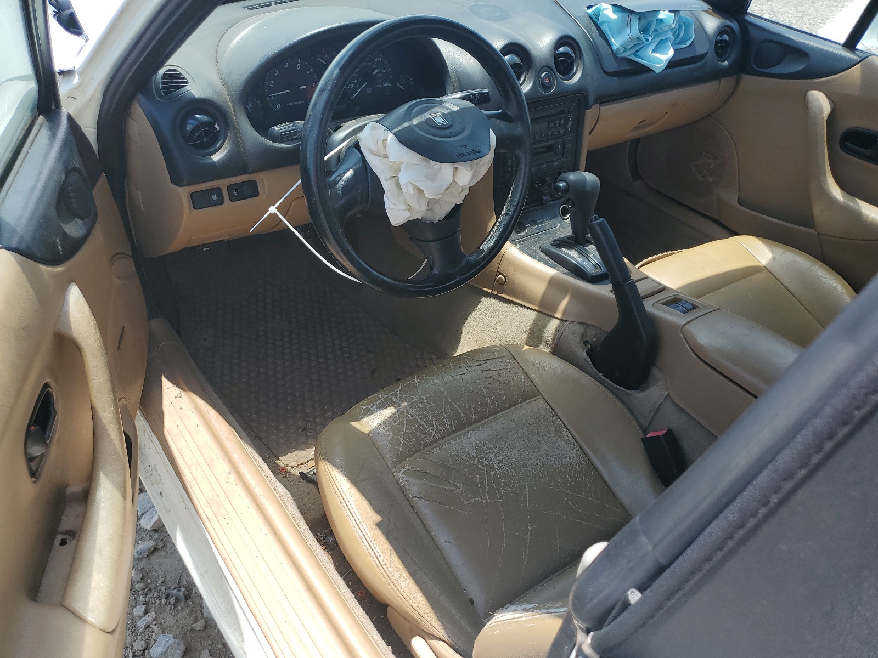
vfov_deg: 53.1
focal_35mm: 26
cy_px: 329
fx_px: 659
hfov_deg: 67.3
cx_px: 439
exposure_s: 1/1429
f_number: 1.5
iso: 50
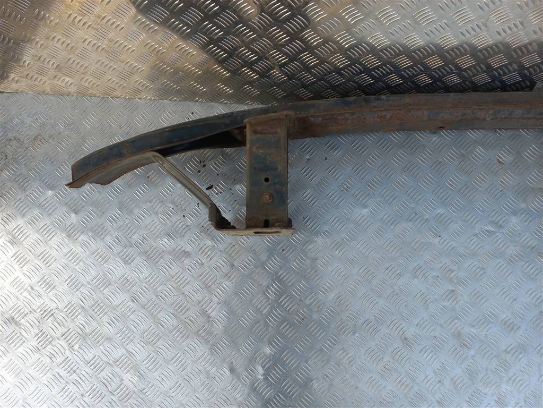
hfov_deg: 69.4
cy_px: 204
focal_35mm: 25
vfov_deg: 54.9
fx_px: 392
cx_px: 272
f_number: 1.8
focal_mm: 4.6
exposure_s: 1/103
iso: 25
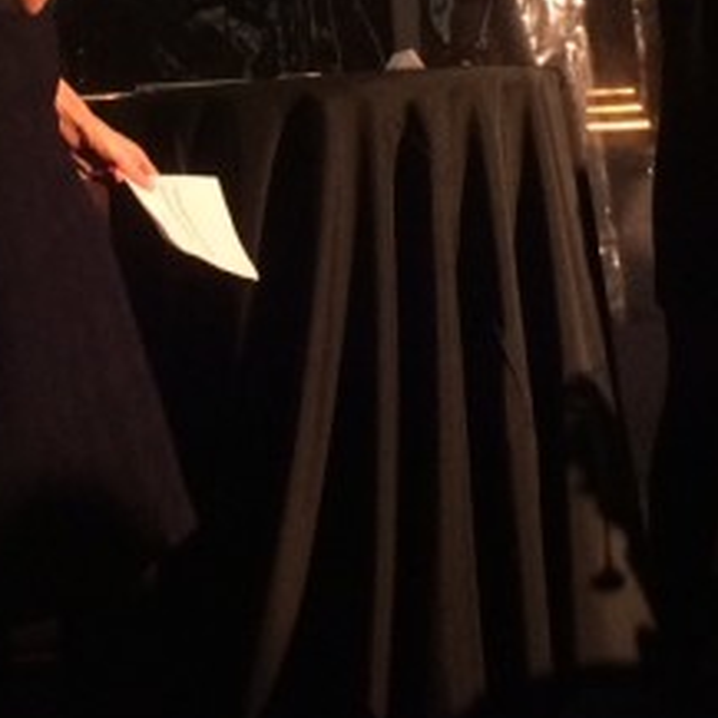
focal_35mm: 121
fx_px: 2839
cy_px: -185
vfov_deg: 13.9
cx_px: 3
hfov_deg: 14.2
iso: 64
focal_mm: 4.15
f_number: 2.2
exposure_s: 1/30
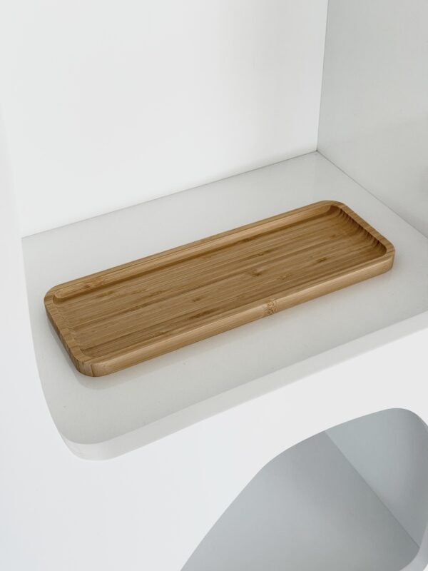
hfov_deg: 30.3
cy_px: 286
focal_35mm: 48
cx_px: 214
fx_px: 791
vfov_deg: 39.7
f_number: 1.78
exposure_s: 1/121
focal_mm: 6.76
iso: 80
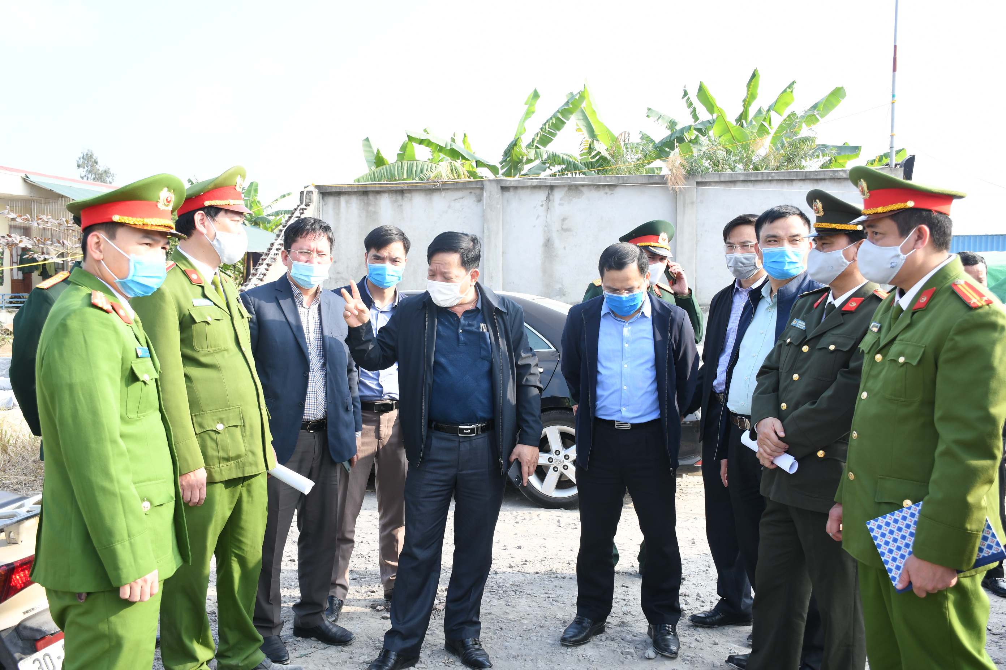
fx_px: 1006
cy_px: 335
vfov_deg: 36.9
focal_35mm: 36
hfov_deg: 53.1
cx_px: 503
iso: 250
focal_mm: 24
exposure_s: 1/200
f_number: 7.1
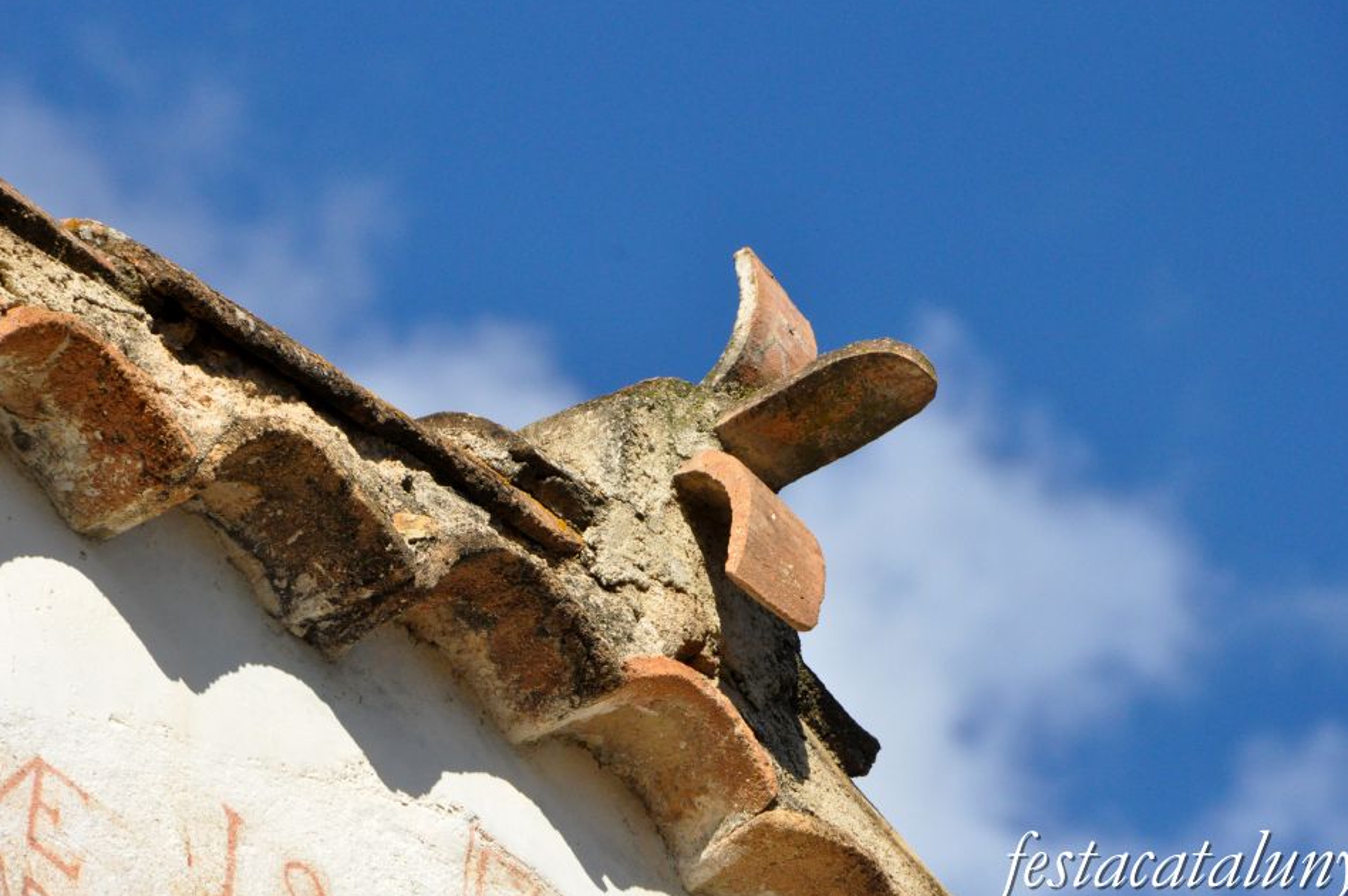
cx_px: 680
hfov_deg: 6.4
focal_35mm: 324
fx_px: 12119
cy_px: 428
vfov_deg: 4.2
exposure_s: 1/2000
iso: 1600
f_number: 11
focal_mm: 200
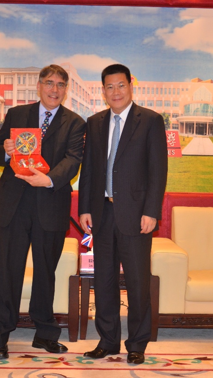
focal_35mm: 76
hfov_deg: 15.9
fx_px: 762
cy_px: 189
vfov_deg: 27.9
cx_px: 100
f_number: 4.2
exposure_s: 1/60
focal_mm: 32
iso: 800
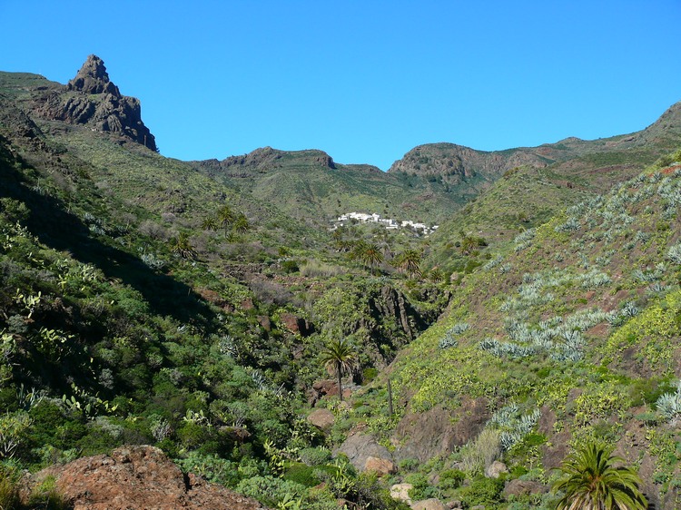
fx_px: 688
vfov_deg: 40.7
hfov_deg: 52.6
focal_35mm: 35
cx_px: 340
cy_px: 255
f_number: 4.5
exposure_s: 1/200
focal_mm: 7.4
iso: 100
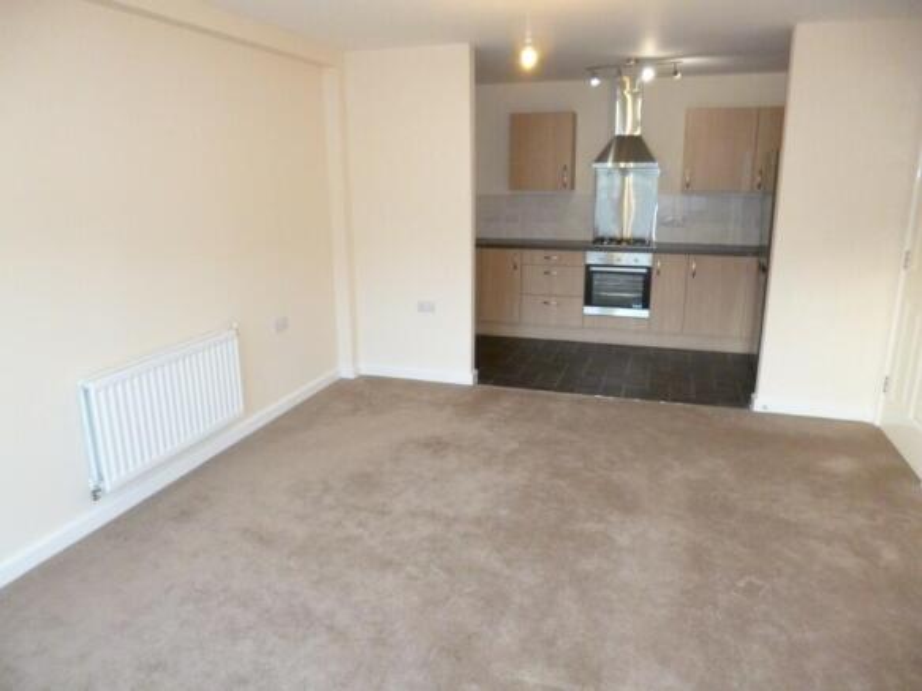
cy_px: 346
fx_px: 639
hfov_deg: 71.6
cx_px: 461
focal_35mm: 24
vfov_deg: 56.8
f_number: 2.5
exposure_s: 1/60
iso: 500
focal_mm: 4.3
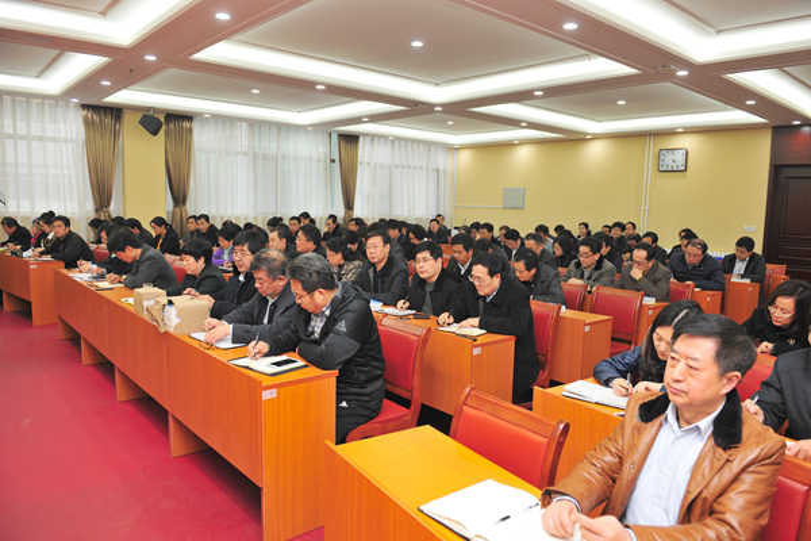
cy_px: 270
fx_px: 541
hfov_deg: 73.7
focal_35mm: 24
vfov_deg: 53.1
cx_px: 406
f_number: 3.5
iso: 800
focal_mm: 24
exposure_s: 1/125
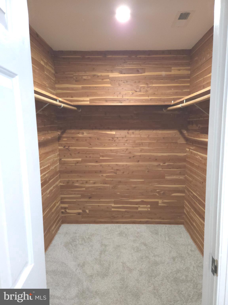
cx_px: 114
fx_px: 202
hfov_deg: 58.9
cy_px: 152
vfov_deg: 73.9
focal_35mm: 23
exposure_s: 1/24
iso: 1250
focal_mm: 5.4
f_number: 1.8
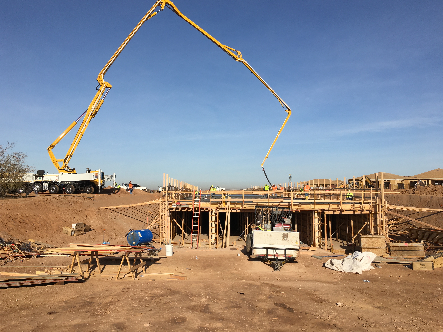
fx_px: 384
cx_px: 216
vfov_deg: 46.8
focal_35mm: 30
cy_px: 161
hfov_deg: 60.0
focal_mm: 4.15
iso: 25
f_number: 2.2
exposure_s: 1/2404
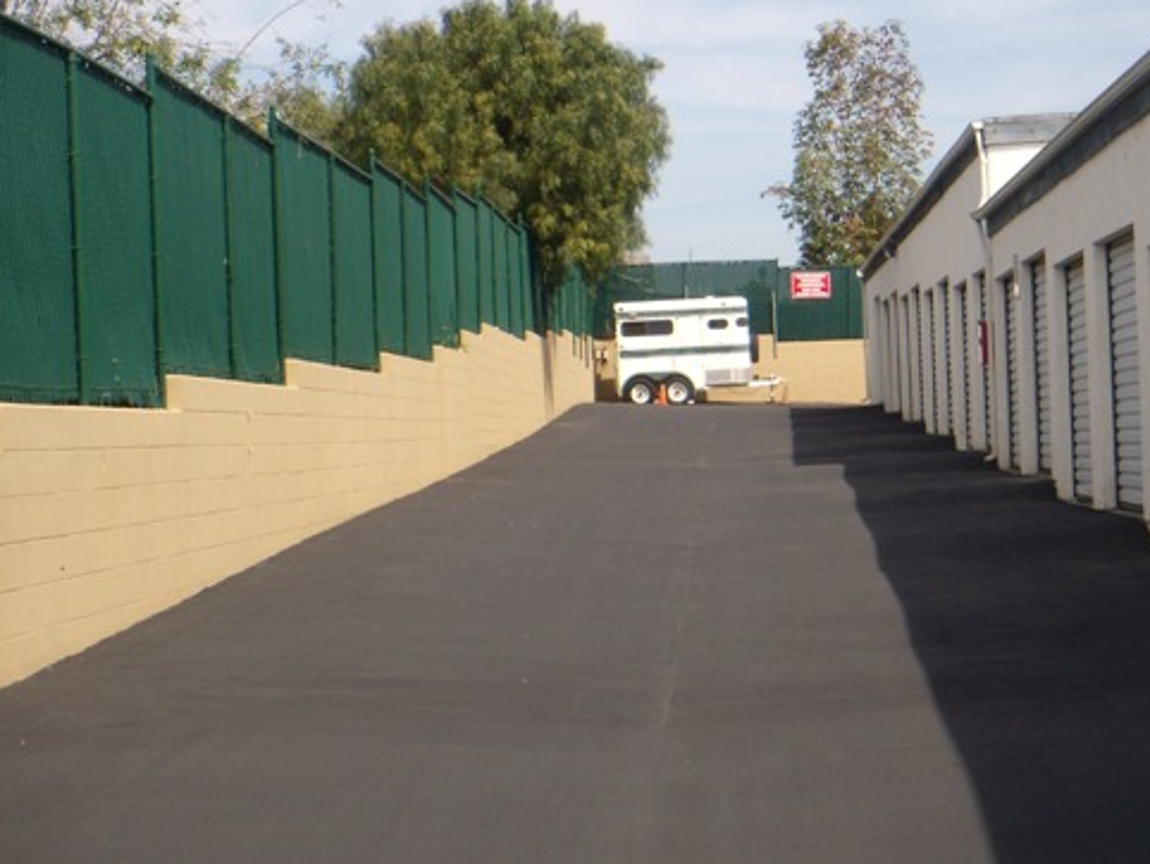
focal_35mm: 89
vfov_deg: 16.6
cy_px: 406
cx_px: 716
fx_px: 2958
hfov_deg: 22.0
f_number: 6.2
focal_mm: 11
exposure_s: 1/312
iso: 64
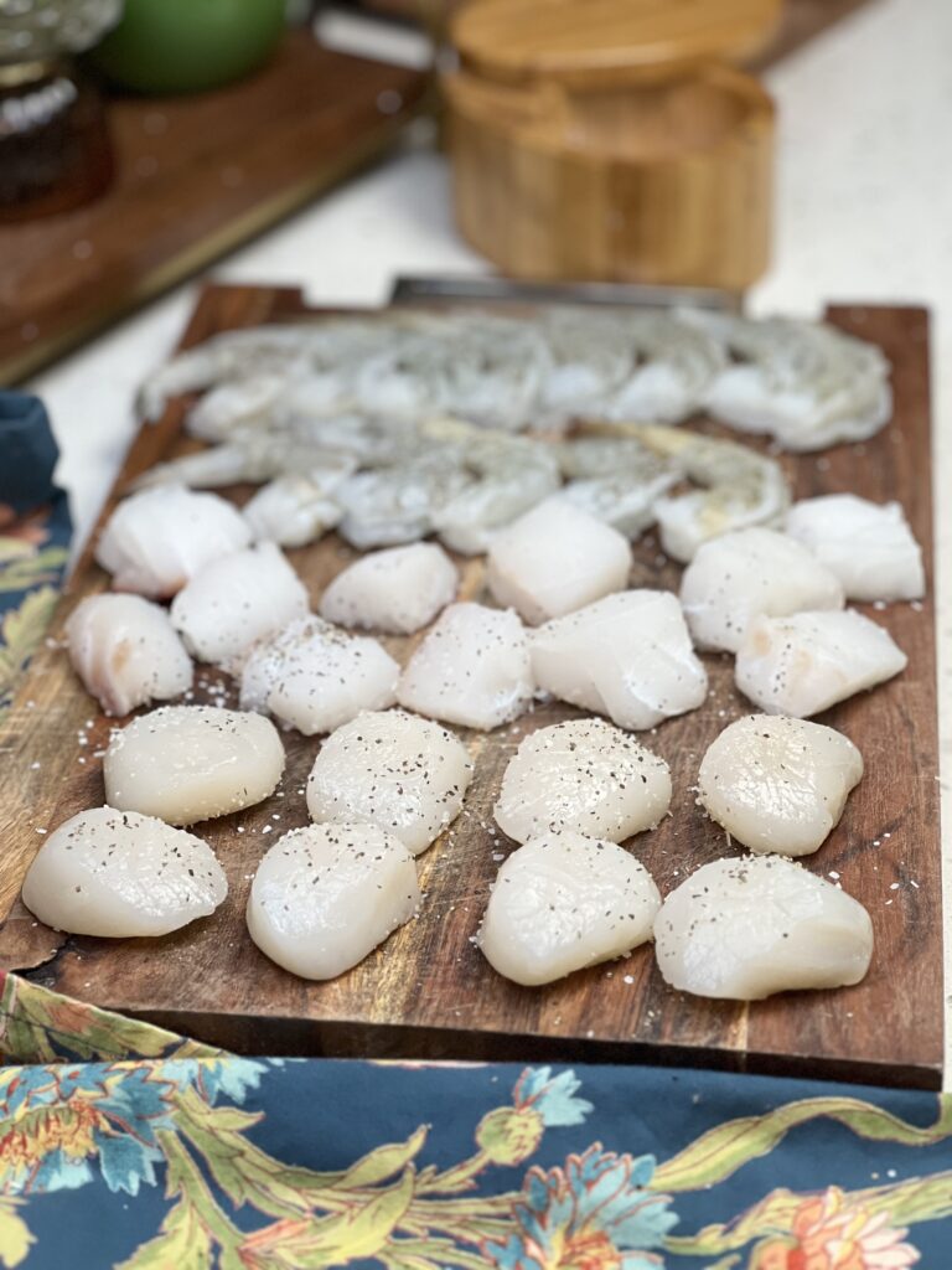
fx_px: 2824
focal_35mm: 77
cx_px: 476
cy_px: 635
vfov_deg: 25.3
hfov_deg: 19.1
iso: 200
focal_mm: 9
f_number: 2.8
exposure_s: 1/120
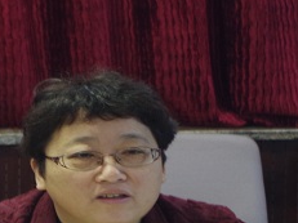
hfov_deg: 10.5
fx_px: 1626
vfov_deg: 7.8
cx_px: 117
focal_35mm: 189
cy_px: 235
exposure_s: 1/4
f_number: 5.6
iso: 400
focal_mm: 55
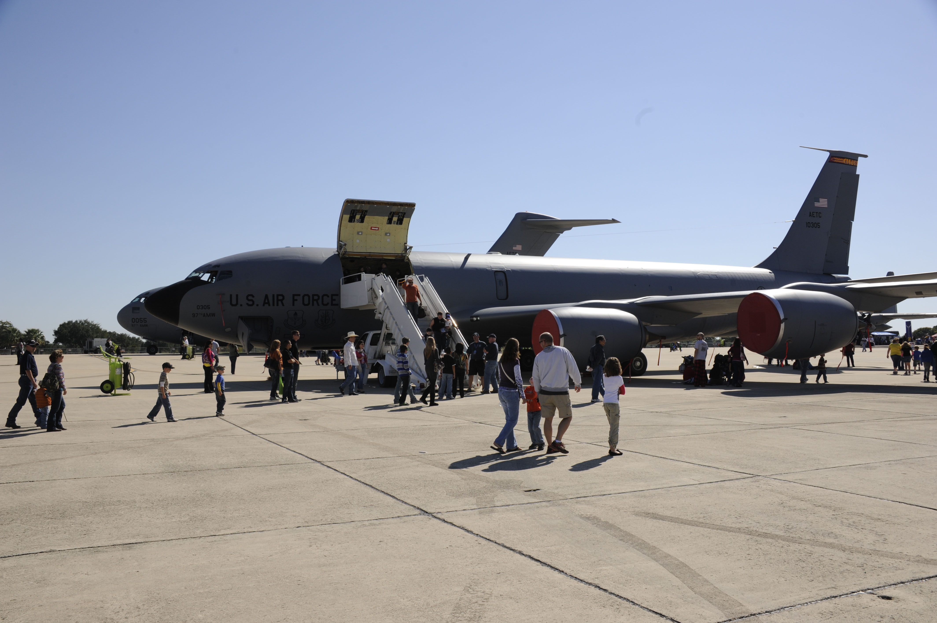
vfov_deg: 38.8
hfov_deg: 55.8
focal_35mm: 34
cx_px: 468
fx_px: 884
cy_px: 312
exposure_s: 1/640
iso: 400
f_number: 13
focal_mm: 34
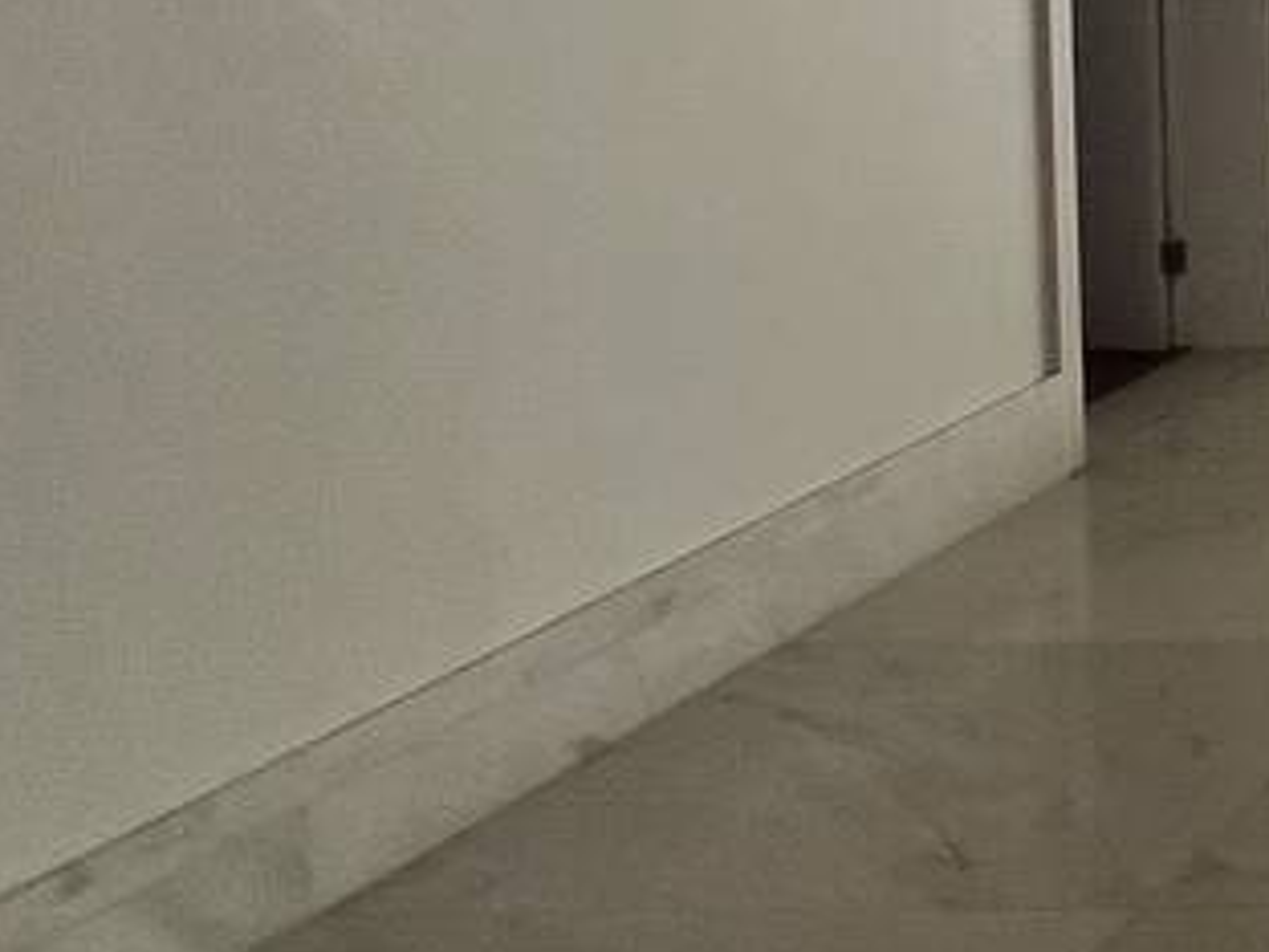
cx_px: 2493
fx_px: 2200
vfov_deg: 23.0
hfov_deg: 19.5
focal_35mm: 60
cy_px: -90
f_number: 1.8
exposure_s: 1/99
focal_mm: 1.57
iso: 40
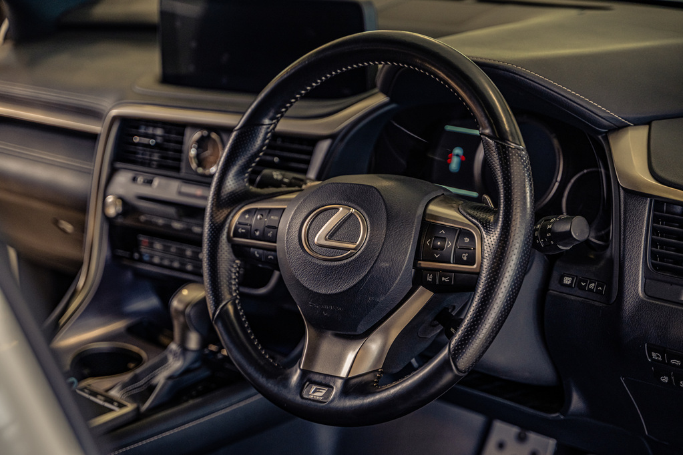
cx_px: 342
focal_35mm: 64
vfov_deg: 21.2
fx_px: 1214
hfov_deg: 31.4
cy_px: 228
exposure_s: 1/200
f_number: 2.8
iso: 1000
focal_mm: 64
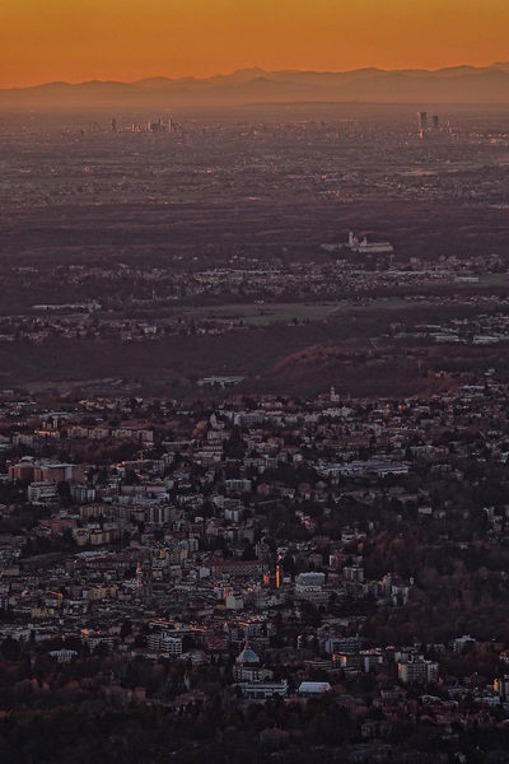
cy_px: 382
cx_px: 254
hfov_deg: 5.4
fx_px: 5429
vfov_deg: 8.0
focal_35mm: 256
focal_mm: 93.9
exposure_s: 1/320
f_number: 4.5
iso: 250
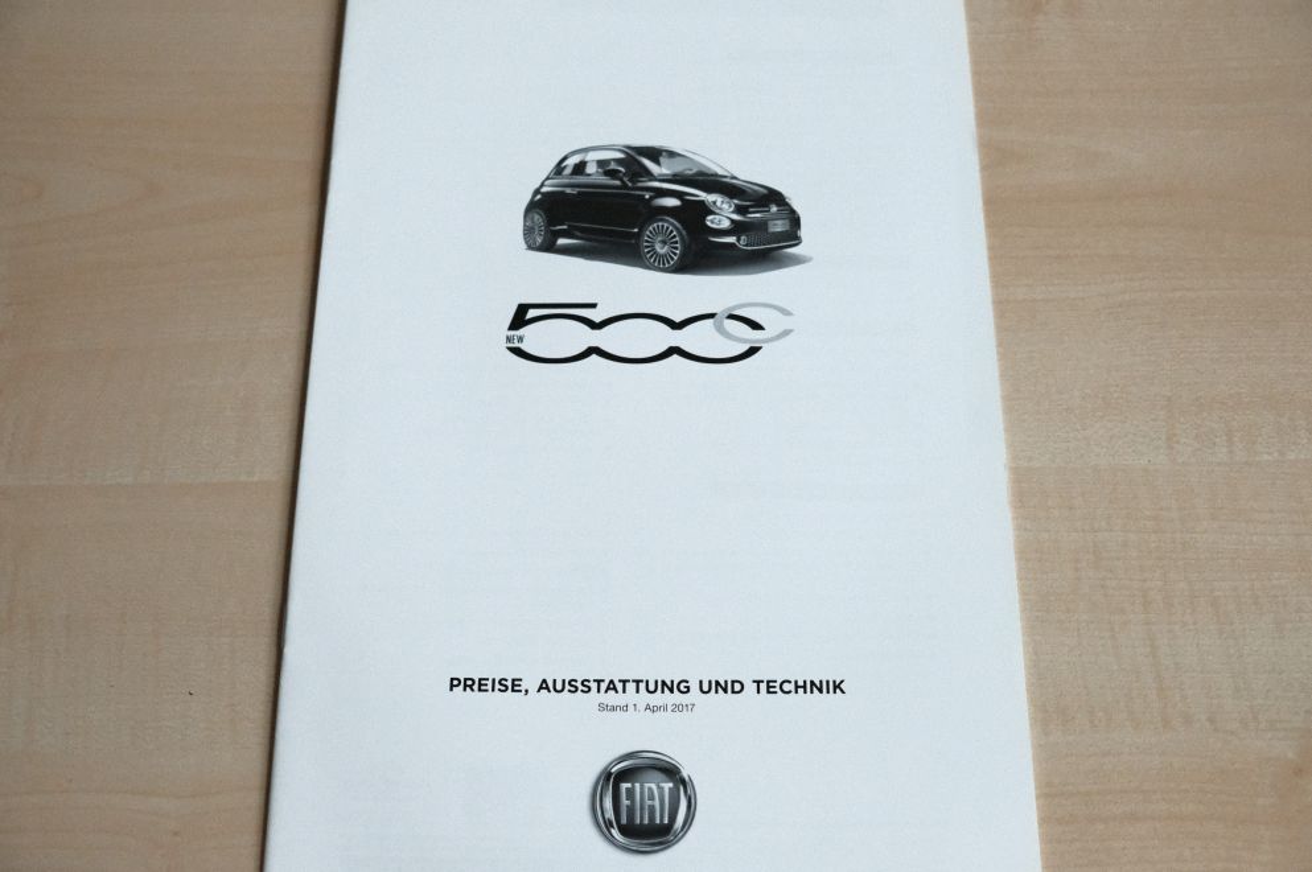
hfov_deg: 50.7
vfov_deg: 35.0
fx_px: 1383
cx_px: 656
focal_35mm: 38
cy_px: 436
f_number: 3.6
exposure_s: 1/2200
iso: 6400
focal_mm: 25.4
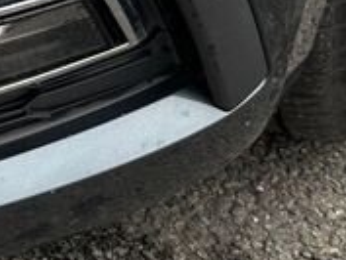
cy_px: -180
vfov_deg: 10.2
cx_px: -231
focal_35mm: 139
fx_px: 1390
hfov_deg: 13.1
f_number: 1.78
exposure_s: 1/121
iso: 80
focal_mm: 6.86
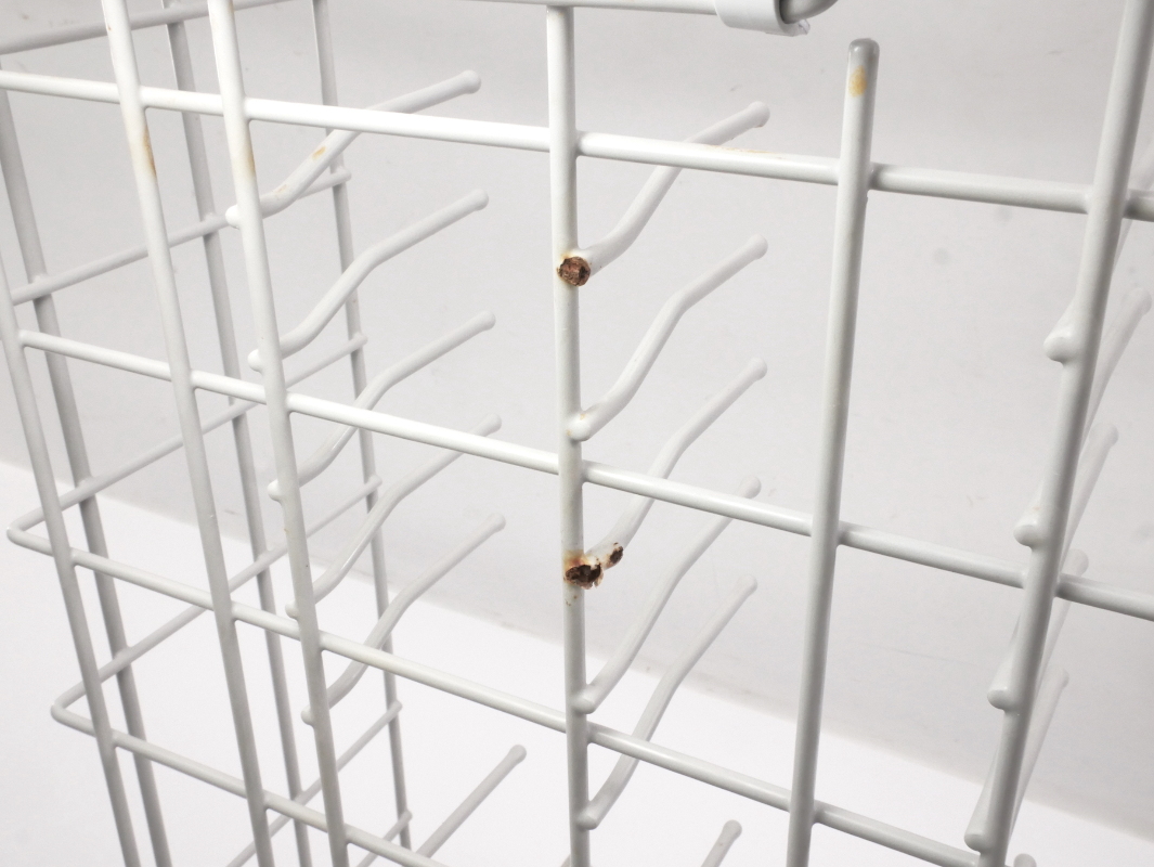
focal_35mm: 36
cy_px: 434
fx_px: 1201
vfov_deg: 39.7
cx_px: 577
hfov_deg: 51.3
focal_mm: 18
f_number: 22
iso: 1600
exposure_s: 1/80
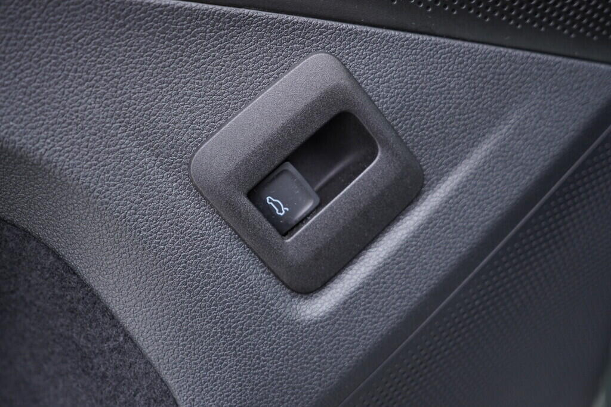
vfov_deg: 36.9
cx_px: 306
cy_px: 204
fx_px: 611
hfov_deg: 53.1
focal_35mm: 36
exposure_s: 1/40
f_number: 2.8
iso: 400
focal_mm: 24
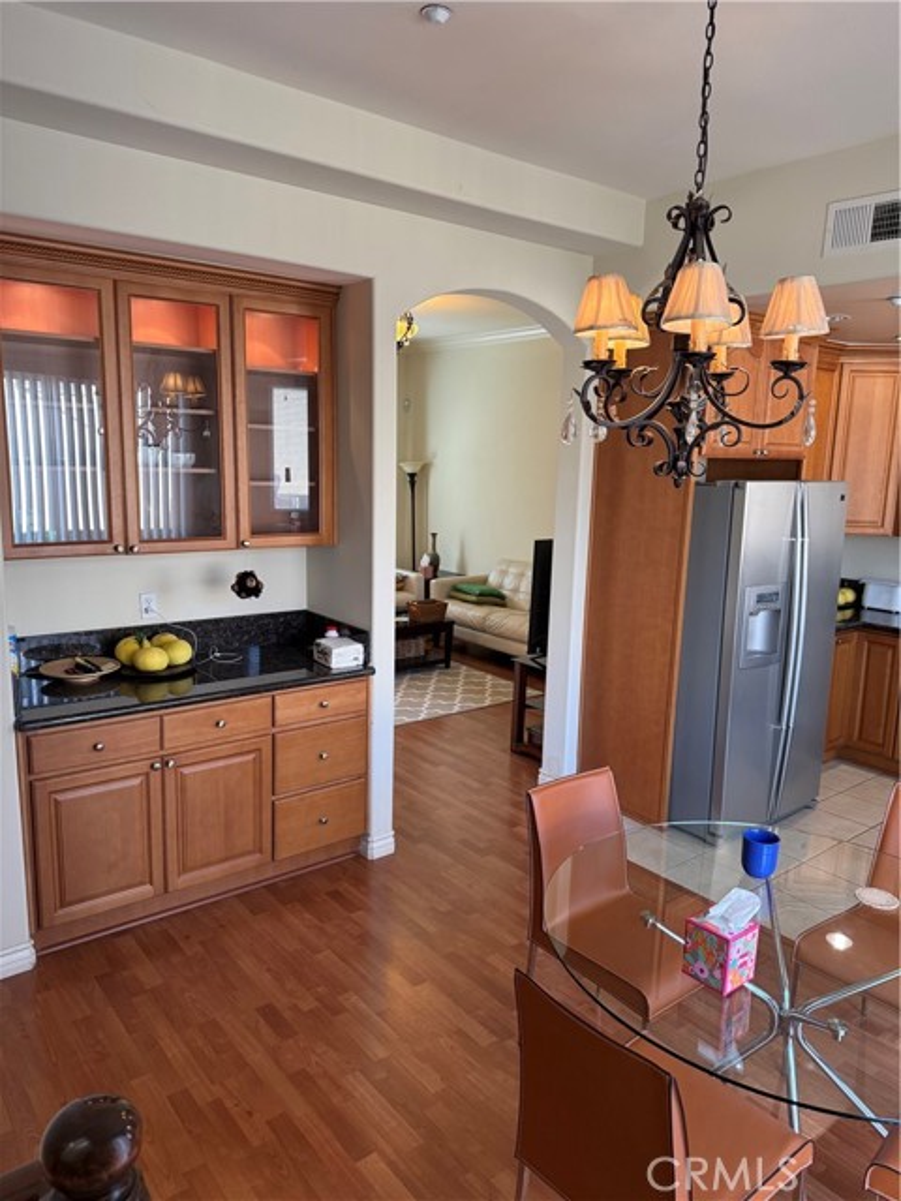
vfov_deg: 71.6
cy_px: 600
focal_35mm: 24
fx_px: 833
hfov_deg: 56.8
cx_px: 450
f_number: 1.78
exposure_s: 1/120
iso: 160
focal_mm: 6.76
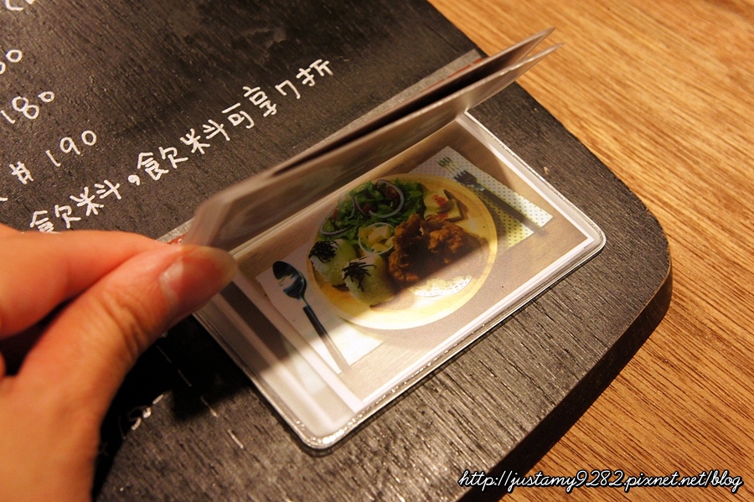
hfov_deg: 35.1
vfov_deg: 23.8
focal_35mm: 57
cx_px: 377
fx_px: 1193
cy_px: 251
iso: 1600
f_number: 6.3
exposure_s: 1/20
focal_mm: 38
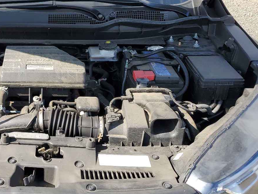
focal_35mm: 47
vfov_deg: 30.9
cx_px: 39
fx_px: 350
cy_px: 89
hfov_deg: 38.4
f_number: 1.5
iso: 50
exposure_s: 1/1111
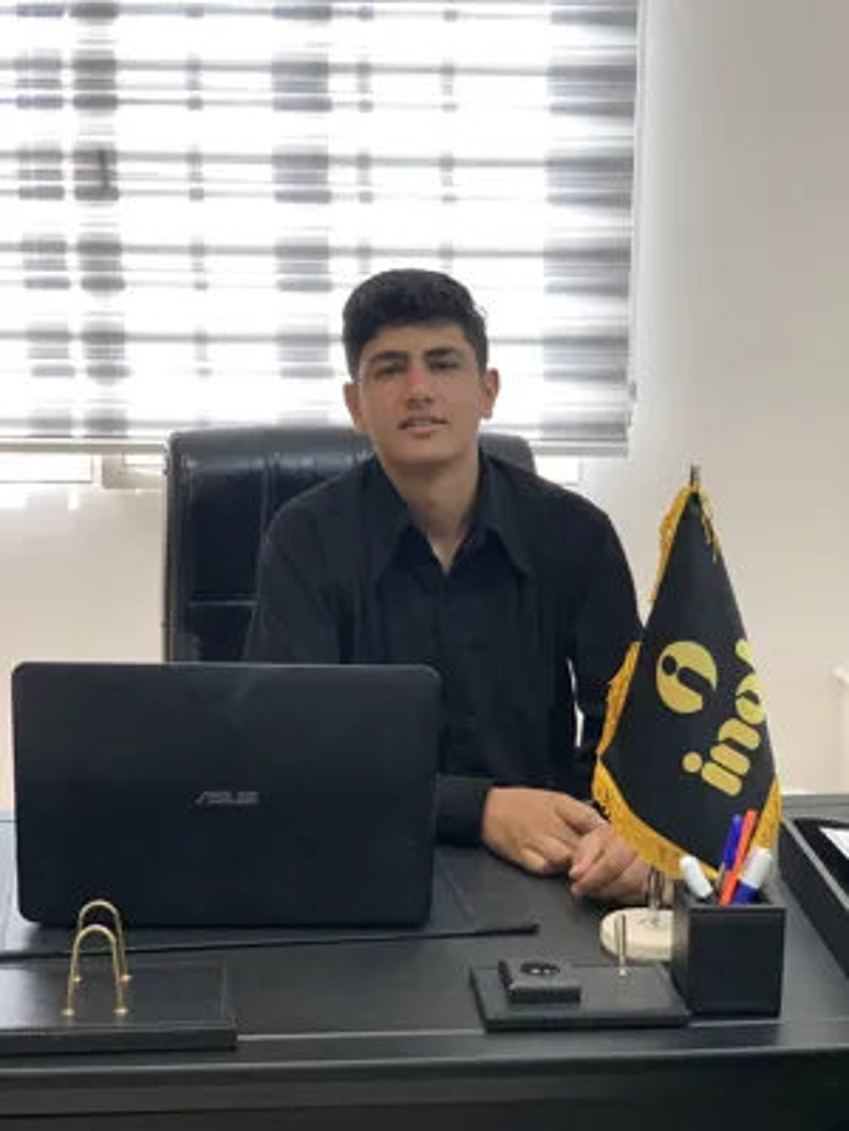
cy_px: 566
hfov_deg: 28.0
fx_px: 1700
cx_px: 424
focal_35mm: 52
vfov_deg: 36.8
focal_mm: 6
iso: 40
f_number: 2.4
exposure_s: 1/122
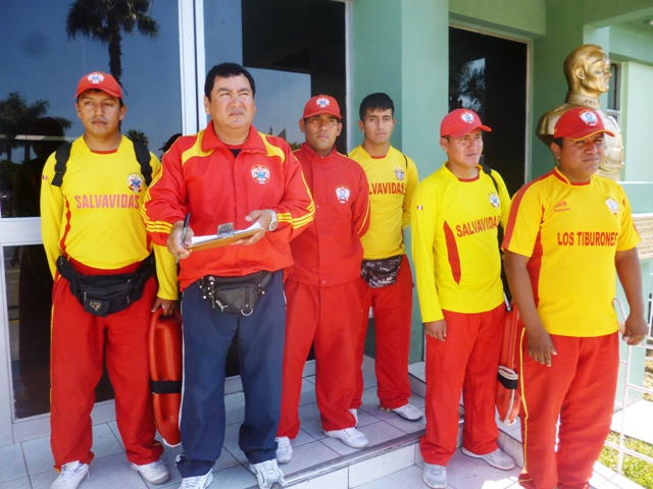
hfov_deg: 63.4
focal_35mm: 28
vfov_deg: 49.7
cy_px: 244
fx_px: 528
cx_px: 326
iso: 100
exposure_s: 1/200
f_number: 3.1
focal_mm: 5
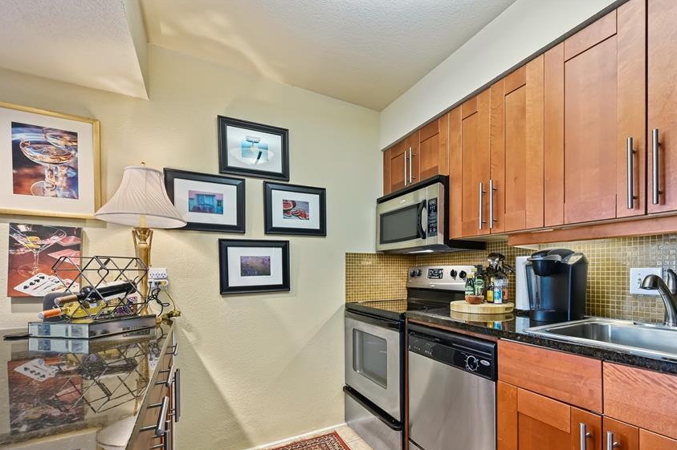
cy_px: 272
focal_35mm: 17
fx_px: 319
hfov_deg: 92.4
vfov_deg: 69.6
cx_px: 398
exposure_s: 1/1.25
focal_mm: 14
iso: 800
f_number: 8
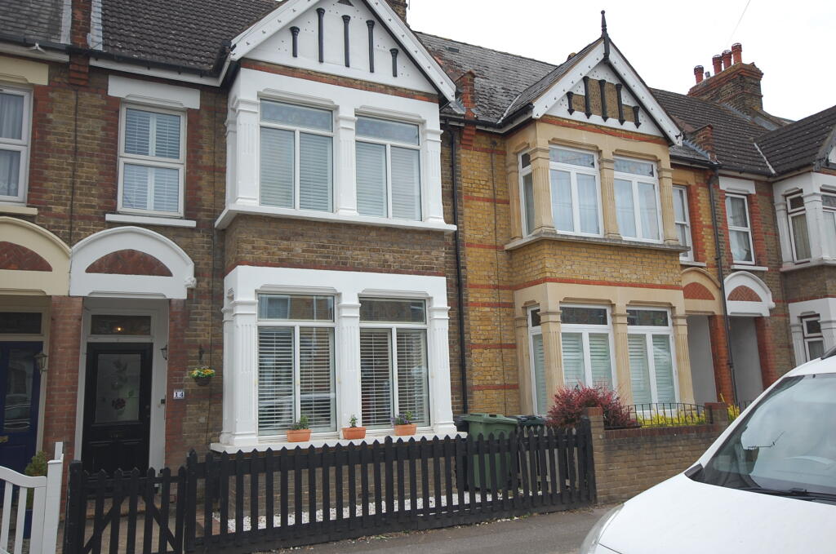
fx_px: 695
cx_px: 418
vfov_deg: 43.5
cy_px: 277
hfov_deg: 62.0
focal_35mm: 30
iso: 200
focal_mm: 20
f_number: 6.3
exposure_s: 1/160
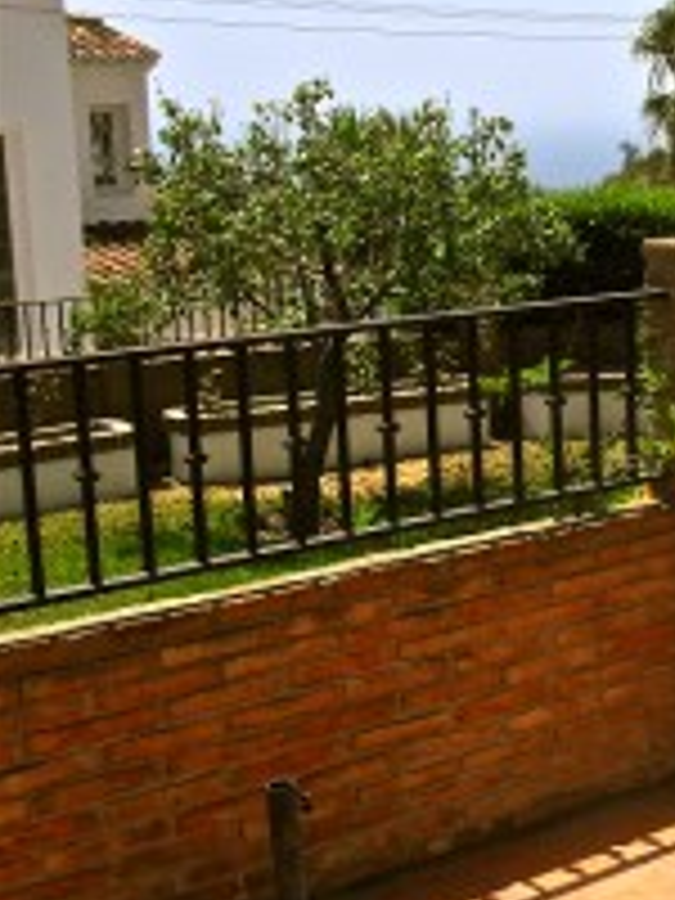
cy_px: 536
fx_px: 2002
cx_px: 986
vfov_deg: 25.3
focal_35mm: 77
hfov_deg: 17.4
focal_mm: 6.3
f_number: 8.4
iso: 100
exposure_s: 1/350
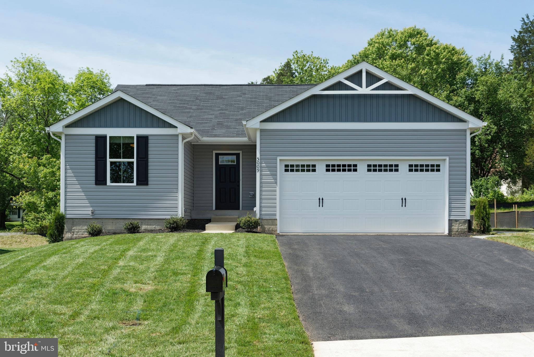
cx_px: 267
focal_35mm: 45
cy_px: 178
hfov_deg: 43.6
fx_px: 668
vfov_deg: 29.9
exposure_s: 1/400
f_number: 11
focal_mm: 45
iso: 320
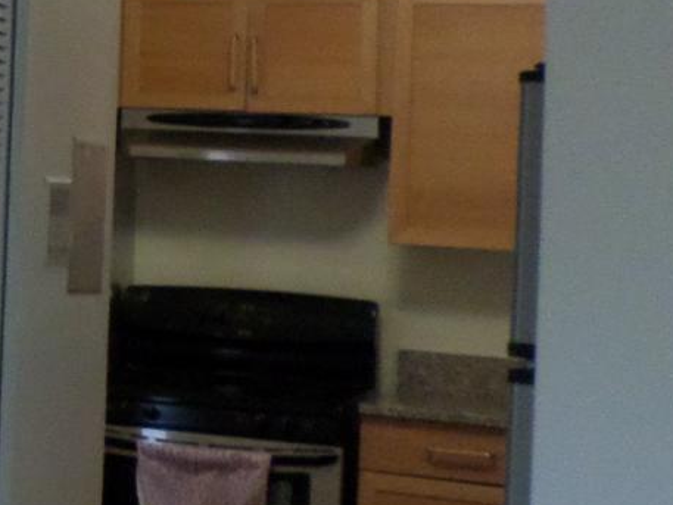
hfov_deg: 14.8
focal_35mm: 112
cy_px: 125
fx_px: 2178
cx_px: -626
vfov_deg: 13.2
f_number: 2.5
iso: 200
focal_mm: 4.5
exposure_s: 1/30
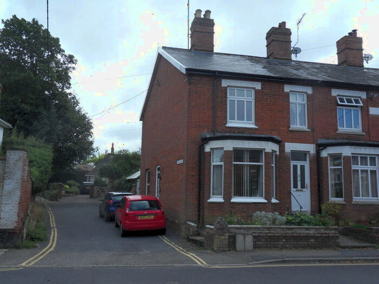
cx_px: 190
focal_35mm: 32
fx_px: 350
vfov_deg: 44.2
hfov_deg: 56.8
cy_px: 142
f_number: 8.2
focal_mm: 5.6
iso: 80
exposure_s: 1/125
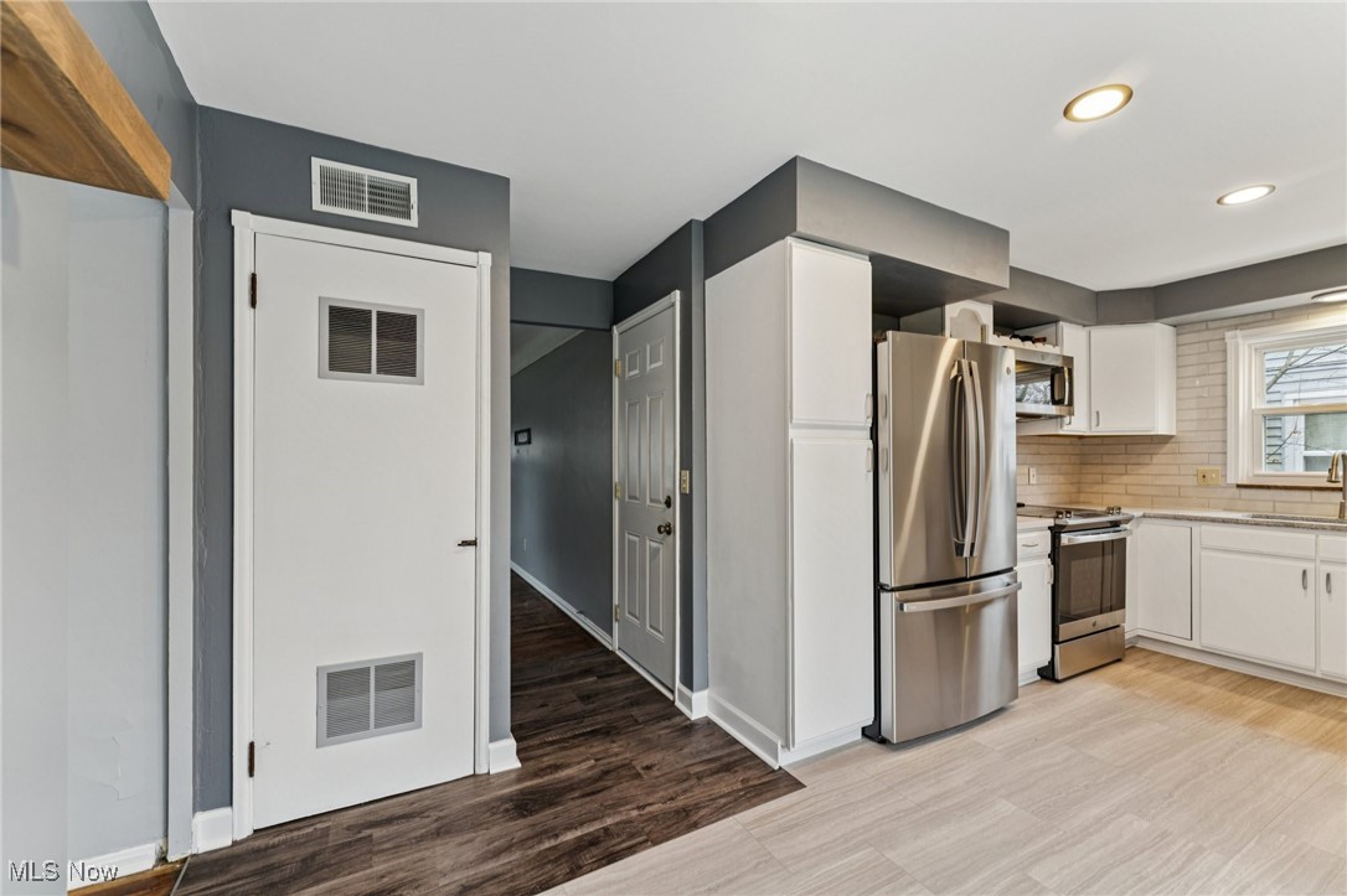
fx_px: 524
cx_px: 674
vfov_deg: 81.2
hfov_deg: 104.3
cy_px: 448
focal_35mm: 14
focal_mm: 14
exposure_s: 1/25
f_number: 5
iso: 200
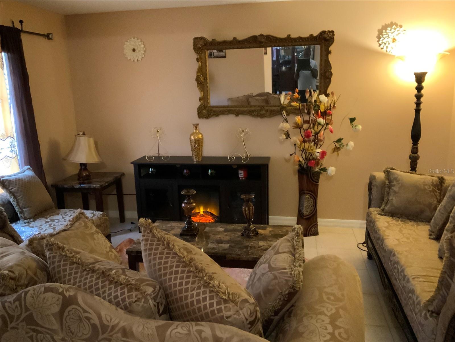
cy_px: 171
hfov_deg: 61.7
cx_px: 228
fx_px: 381
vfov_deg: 48.2
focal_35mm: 29
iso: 500
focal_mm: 3
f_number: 1.8
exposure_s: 1/24
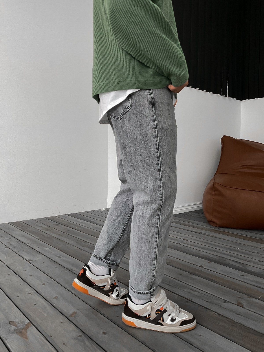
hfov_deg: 48.2
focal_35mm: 29
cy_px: 176
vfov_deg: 61.7
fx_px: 295
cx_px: 132
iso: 50
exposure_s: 1/120
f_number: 1.8
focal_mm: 3
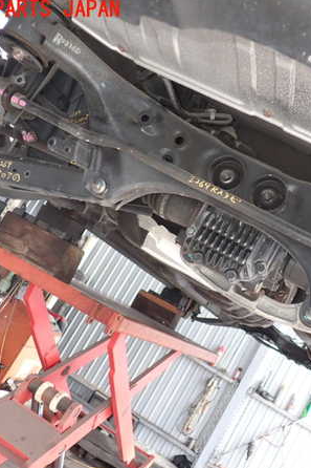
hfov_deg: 31.1
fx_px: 545
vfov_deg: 46.4
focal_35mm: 42
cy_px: 233
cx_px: 244
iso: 200
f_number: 2.3
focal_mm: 5.4
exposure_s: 1/50
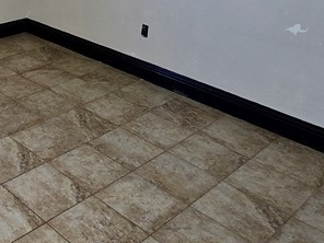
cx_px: -24
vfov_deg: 29.3
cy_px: -20
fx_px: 421
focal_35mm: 45
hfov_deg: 36.3
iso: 80
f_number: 2.2
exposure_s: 1/60
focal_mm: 2.2
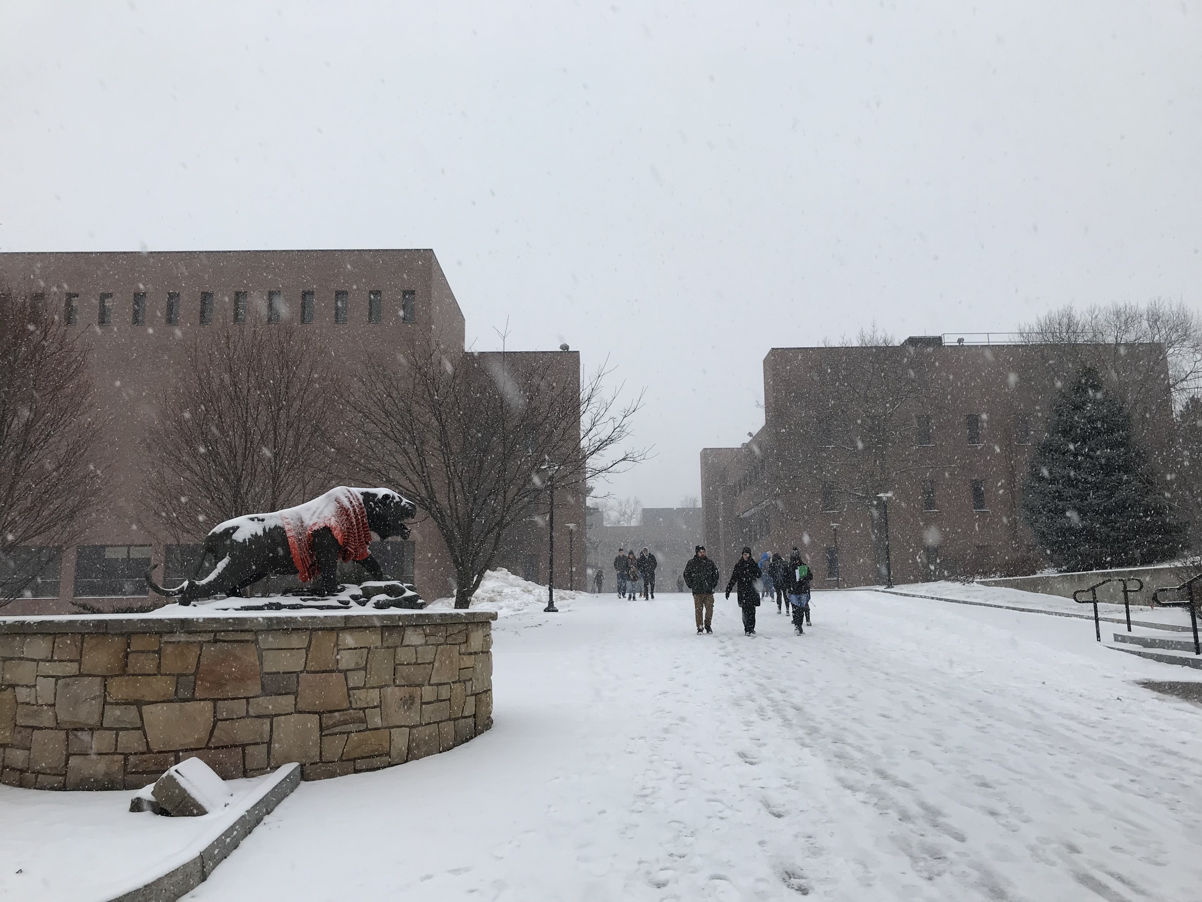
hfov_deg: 63.4
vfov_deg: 49.7
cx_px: 601
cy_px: 451
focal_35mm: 28
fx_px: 972
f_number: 1.8
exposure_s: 1/391
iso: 20
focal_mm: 3.99
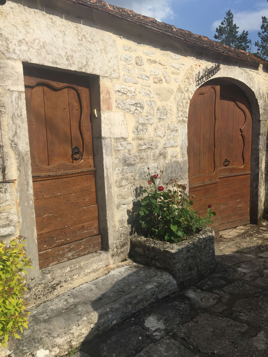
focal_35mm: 29
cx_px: 134
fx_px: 299
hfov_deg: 48.2
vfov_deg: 61.7
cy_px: 178
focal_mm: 4.15
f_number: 2.2
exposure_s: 1/2639
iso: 32
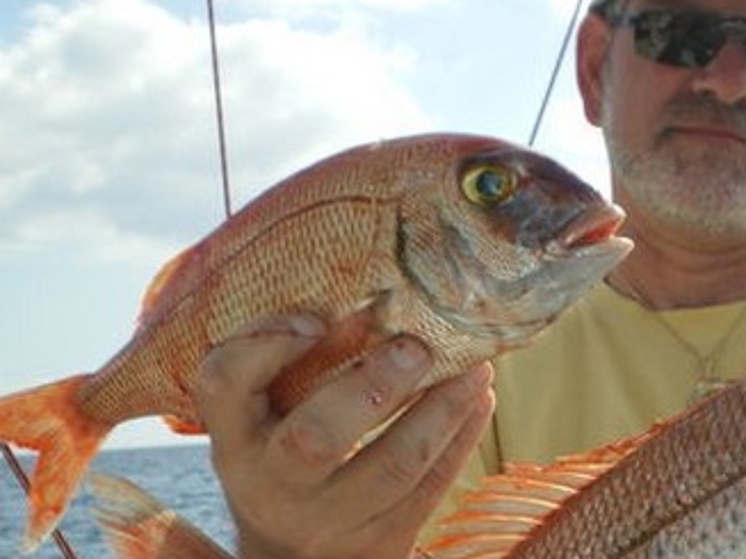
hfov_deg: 23.6
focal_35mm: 81
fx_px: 1745
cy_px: 431
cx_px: 639
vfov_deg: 18.1
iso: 50
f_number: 4.9
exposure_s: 1/320
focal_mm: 7.4
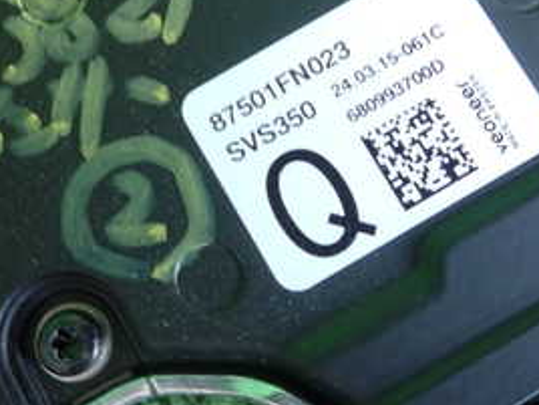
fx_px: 872
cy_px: 119
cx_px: 229
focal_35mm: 56
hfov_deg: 34.3
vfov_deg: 25.9
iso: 200
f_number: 2
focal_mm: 4.5
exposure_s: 1/40
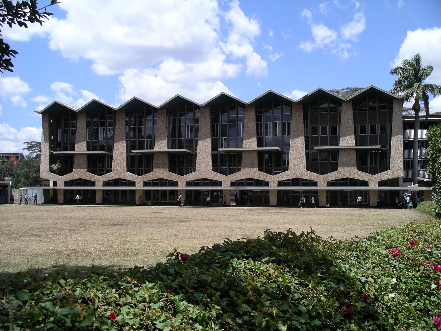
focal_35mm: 45
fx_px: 573
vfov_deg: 32.2
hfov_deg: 42.1
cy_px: 166
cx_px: 220
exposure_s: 1/1000
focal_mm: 9.3
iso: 64
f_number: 3.2
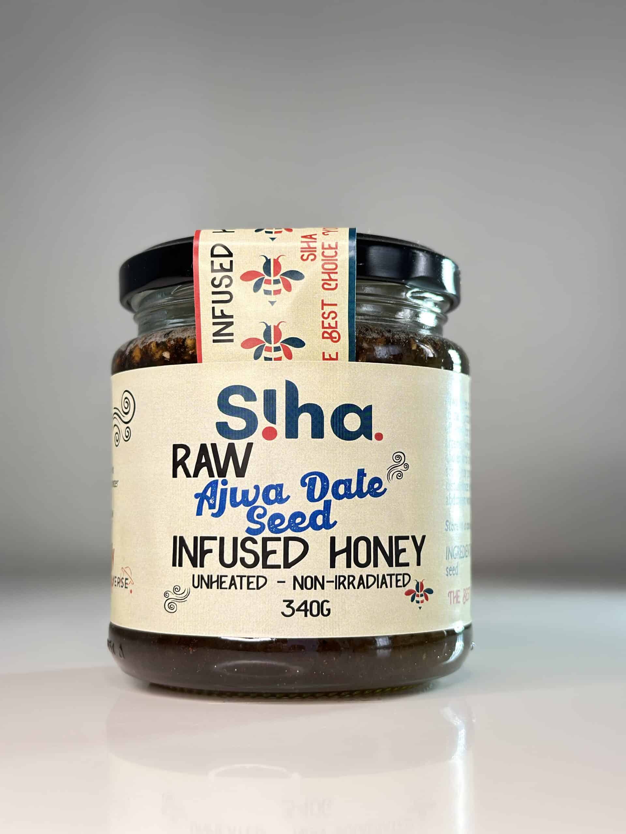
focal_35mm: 48
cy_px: 417
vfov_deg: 39.7
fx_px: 1157
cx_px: 313
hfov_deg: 30.3
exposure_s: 1/68
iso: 125
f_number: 1.78
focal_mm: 6.86
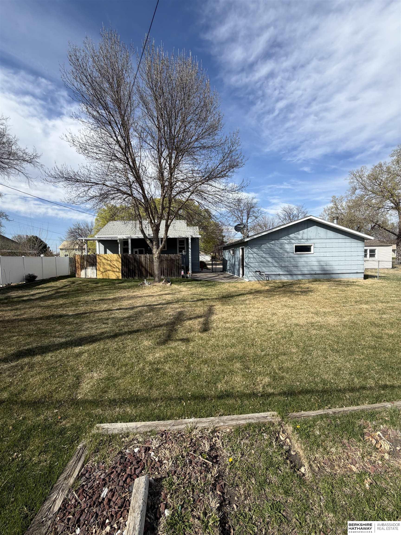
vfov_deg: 102.1
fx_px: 216
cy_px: 268
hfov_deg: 85.7
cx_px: 200
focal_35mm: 14
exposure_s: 1/853
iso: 20
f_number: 2.2
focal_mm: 2.22
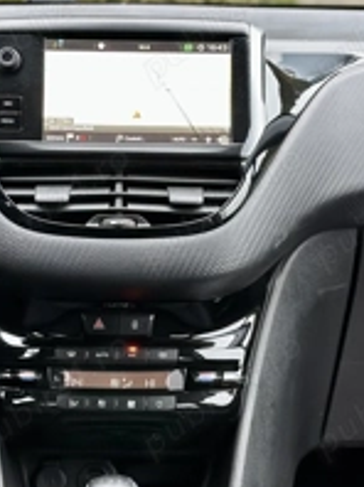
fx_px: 1363
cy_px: 248
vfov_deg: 20.3
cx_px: 135
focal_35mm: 97
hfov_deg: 15.2
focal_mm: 6.86
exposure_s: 1/60
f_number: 1.78
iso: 320
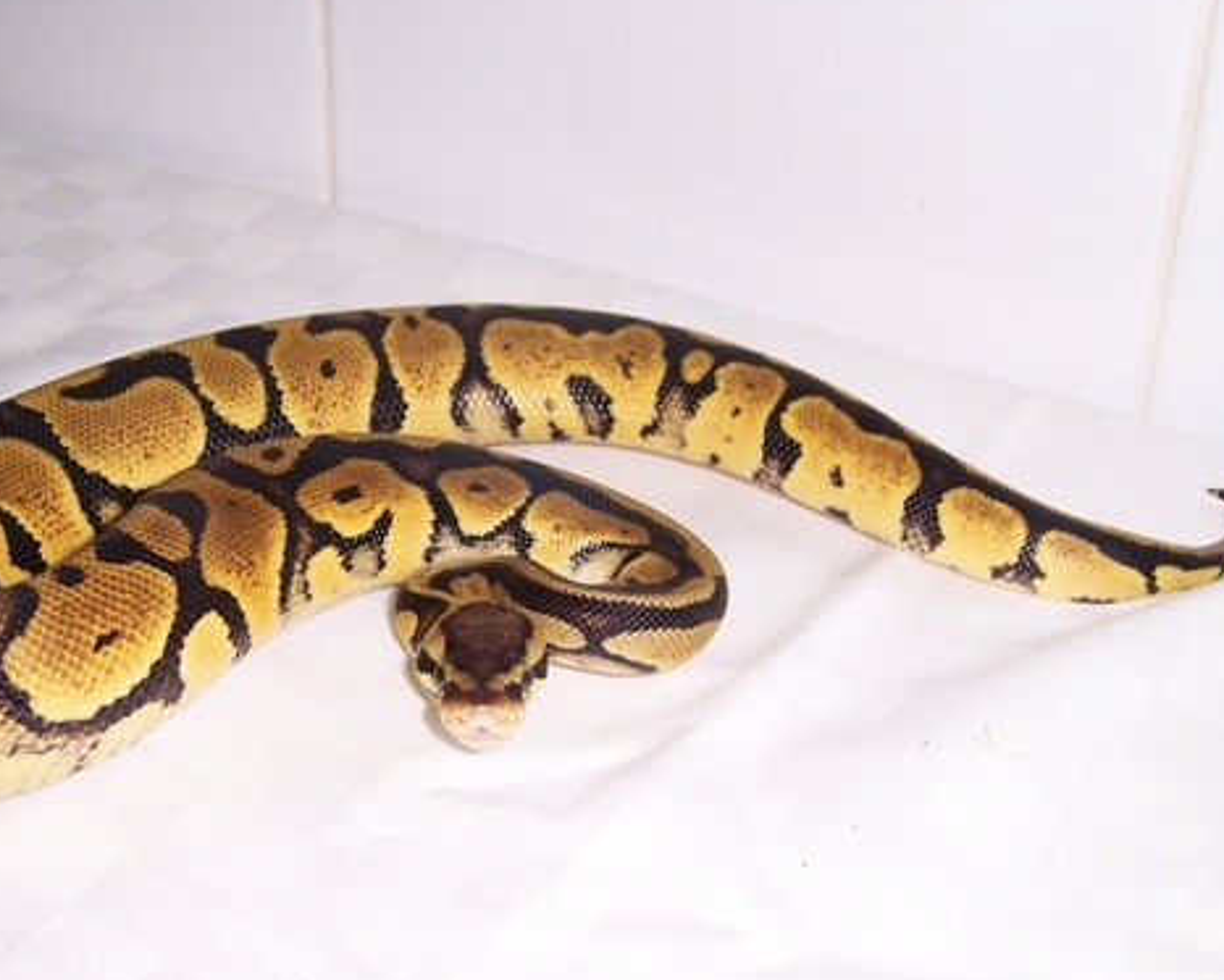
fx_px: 2138
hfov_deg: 31.8
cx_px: 462
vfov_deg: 25.8
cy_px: 510
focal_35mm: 59
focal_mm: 7.3
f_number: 3.3
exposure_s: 1/60
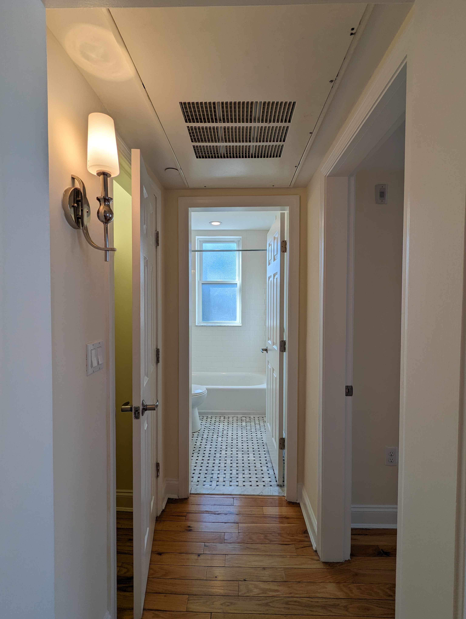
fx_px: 286
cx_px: 233
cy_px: 310
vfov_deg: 94.4
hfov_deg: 78.2
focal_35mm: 16
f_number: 2.2
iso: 64
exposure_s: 1/214
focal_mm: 2.35
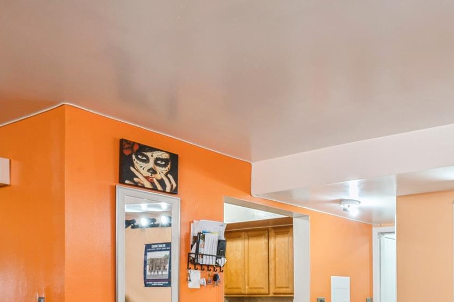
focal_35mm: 34
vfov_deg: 33.3
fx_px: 429
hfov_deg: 48.0
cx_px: 435
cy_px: 341
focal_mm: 14
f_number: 11
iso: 200
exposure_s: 1/3
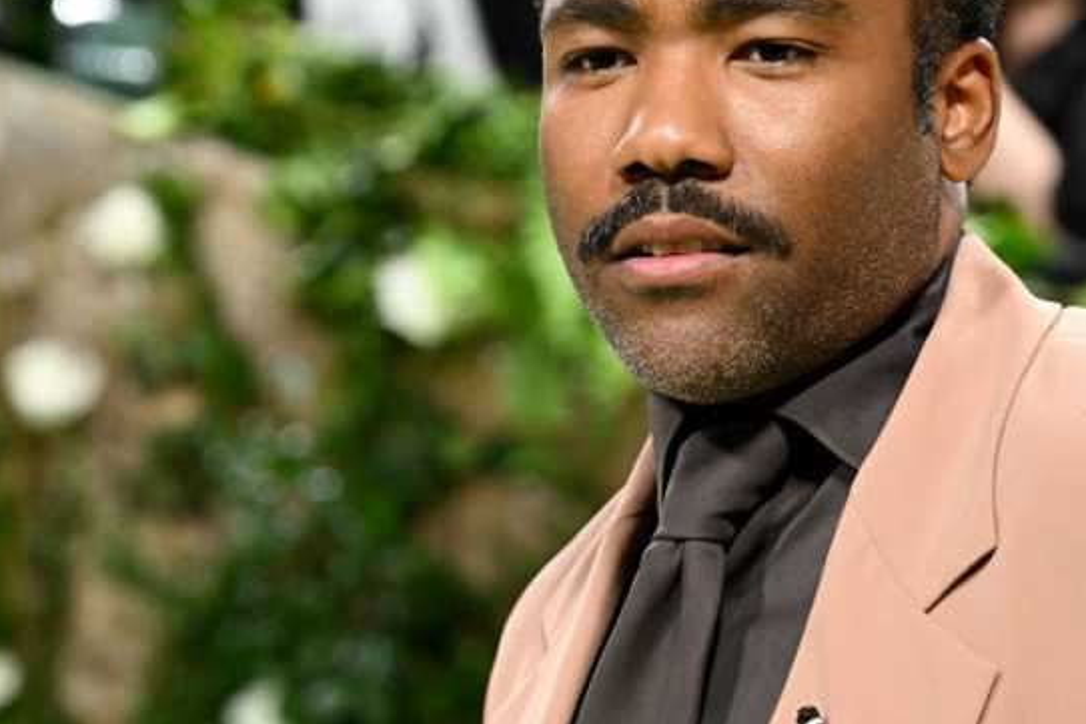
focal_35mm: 248
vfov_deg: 5.5
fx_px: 7479
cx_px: 813
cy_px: 352
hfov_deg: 8.3
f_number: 4.5
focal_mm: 120
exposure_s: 1/320
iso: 2500
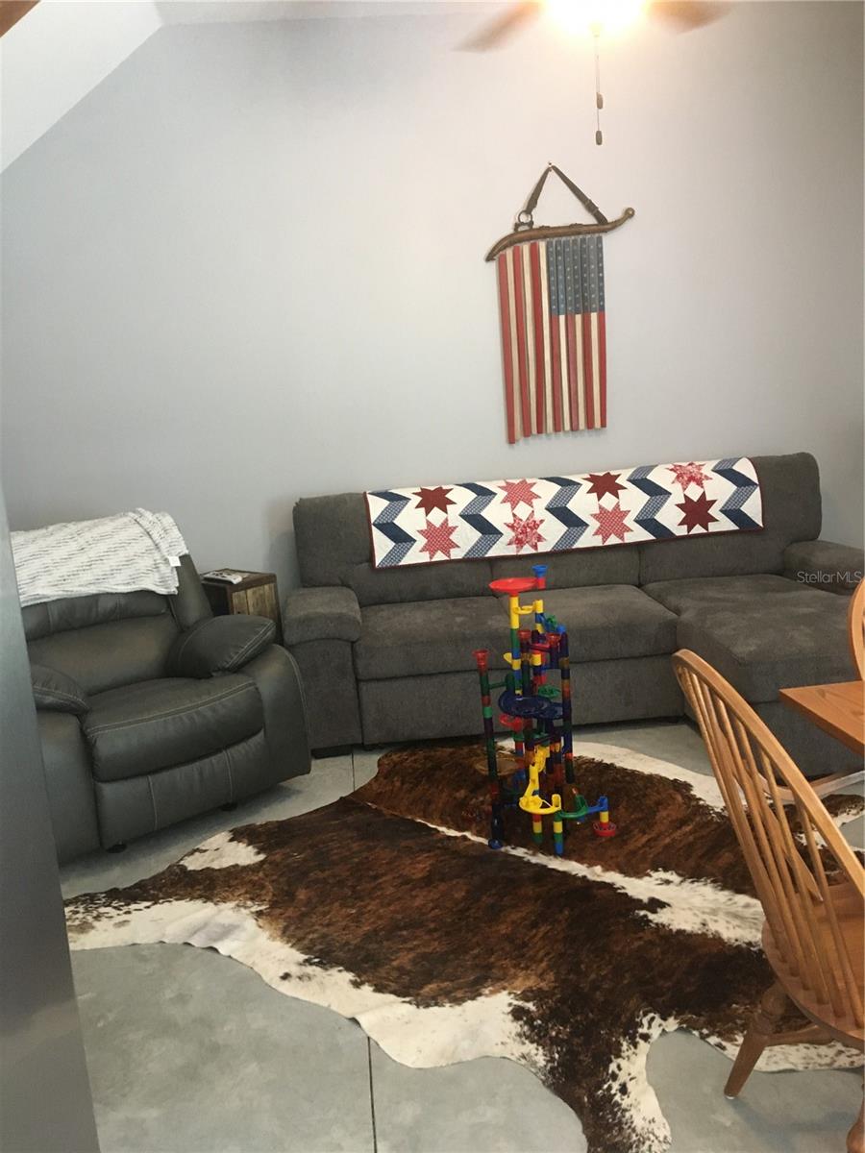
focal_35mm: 29
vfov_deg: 61.7
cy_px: 576
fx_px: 966
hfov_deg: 48.2
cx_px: 432
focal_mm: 4.15
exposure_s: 1/20
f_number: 2.2
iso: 200
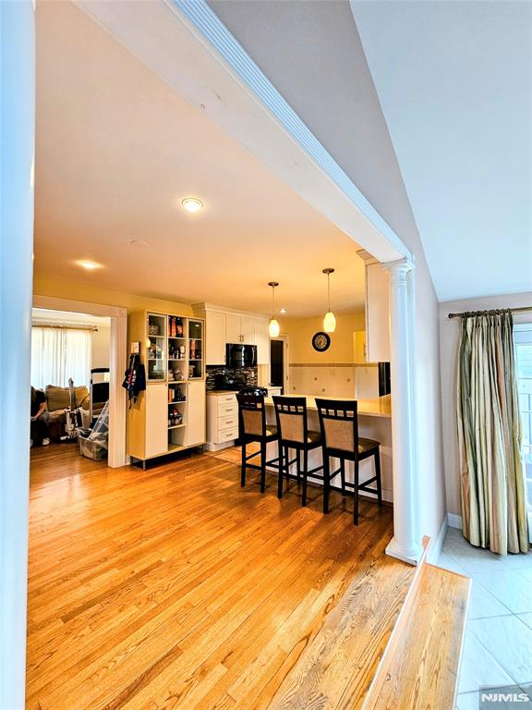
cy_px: 355
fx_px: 266
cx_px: 266
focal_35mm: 13
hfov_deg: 89.9
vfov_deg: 106.2
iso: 160
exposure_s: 1/60
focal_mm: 2.2
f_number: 2.2
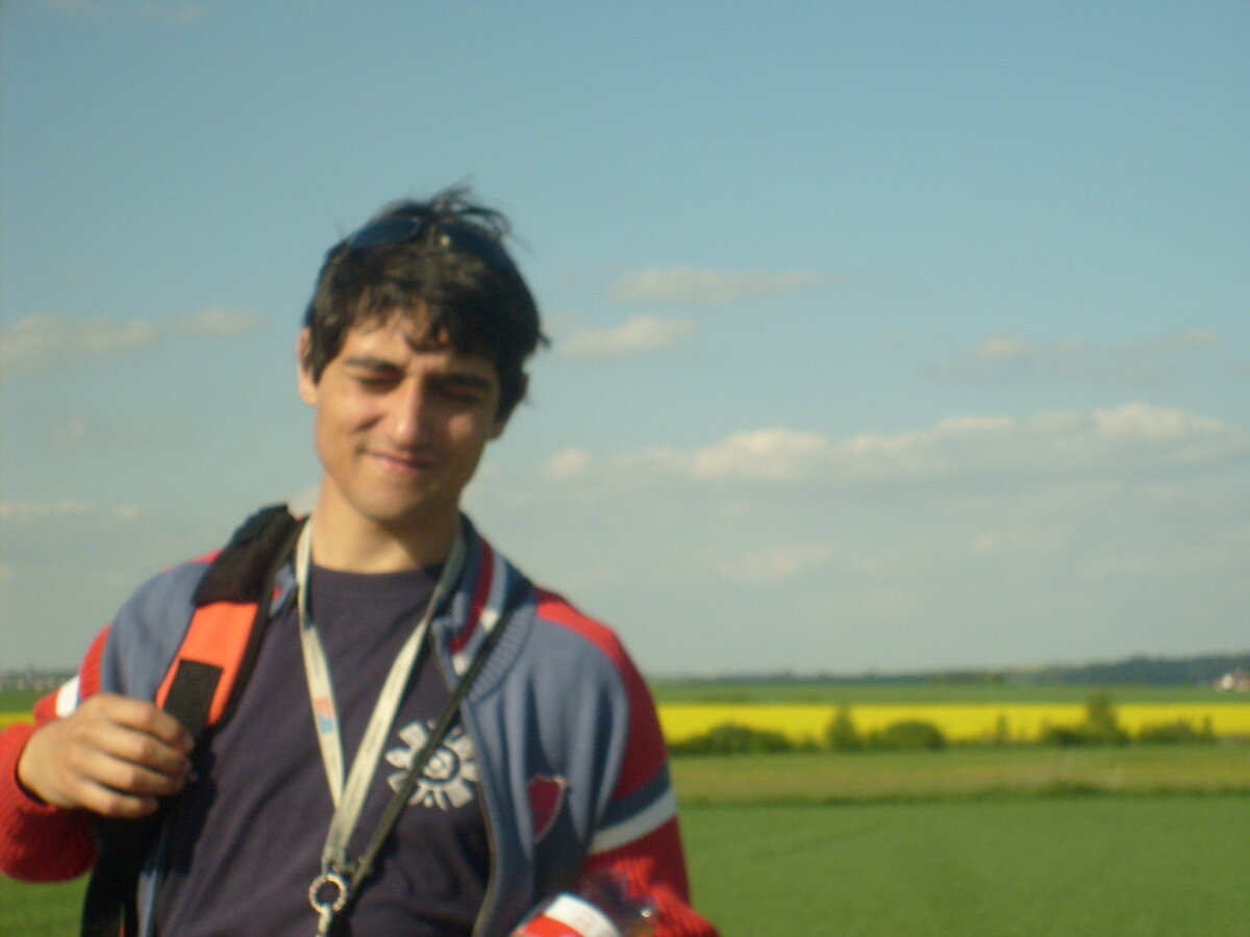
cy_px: 468
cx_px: 625
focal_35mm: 106
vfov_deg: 14.0
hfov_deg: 18.5
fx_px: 3828
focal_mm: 17.4
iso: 80
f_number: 12.4
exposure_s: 1/180
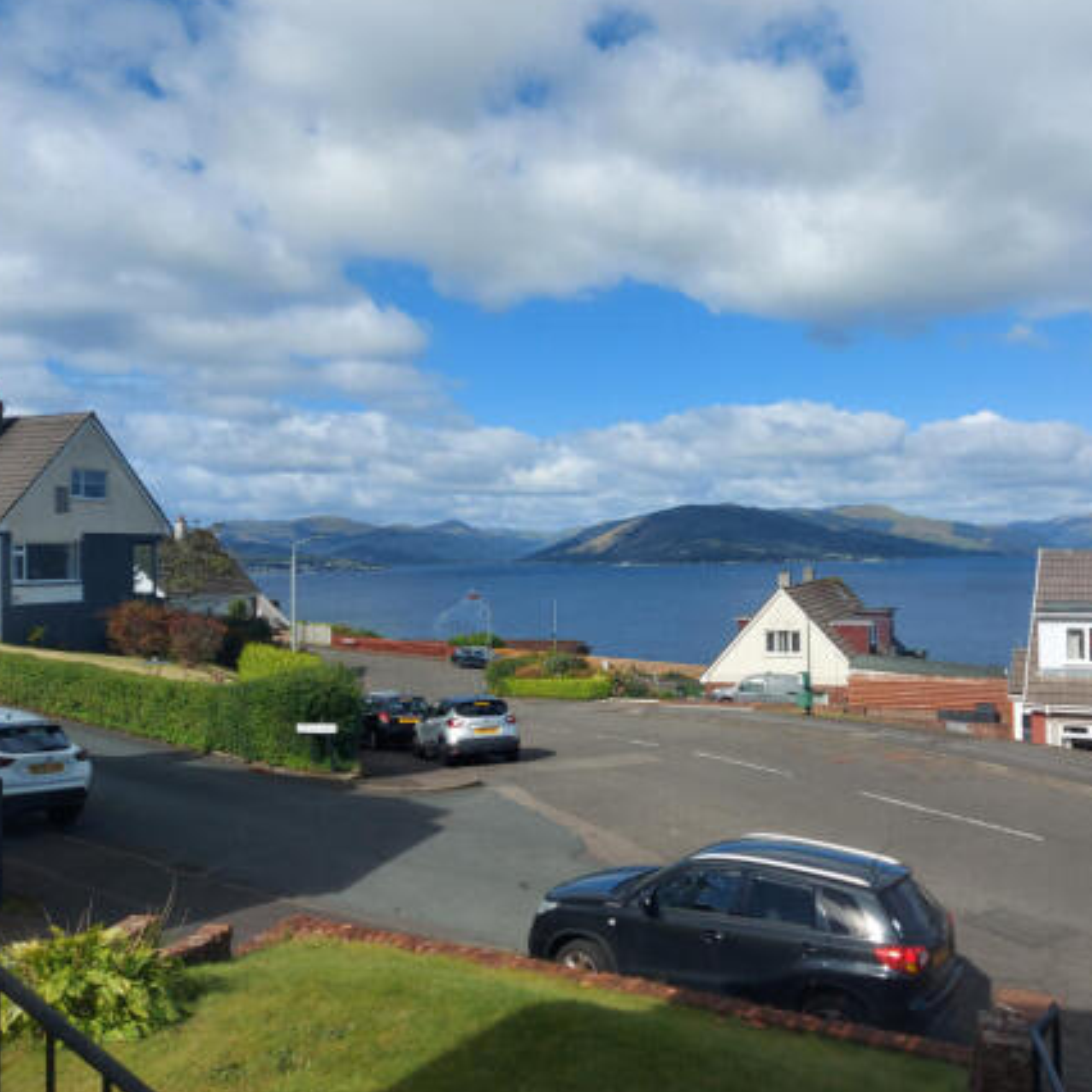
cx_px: 688
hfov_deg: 54.9
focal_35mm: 29
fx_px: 1035
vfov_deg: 55.6
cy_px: 545
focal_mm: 5.23
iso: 32
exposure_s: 1/1245
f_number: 1.8
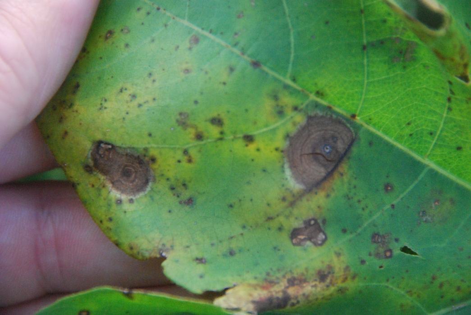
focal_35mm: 375
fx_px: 4913
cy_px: 158
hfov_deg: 5.5
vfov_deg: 3.7
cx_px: 236
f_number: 8
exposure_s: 1/500
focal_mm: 250
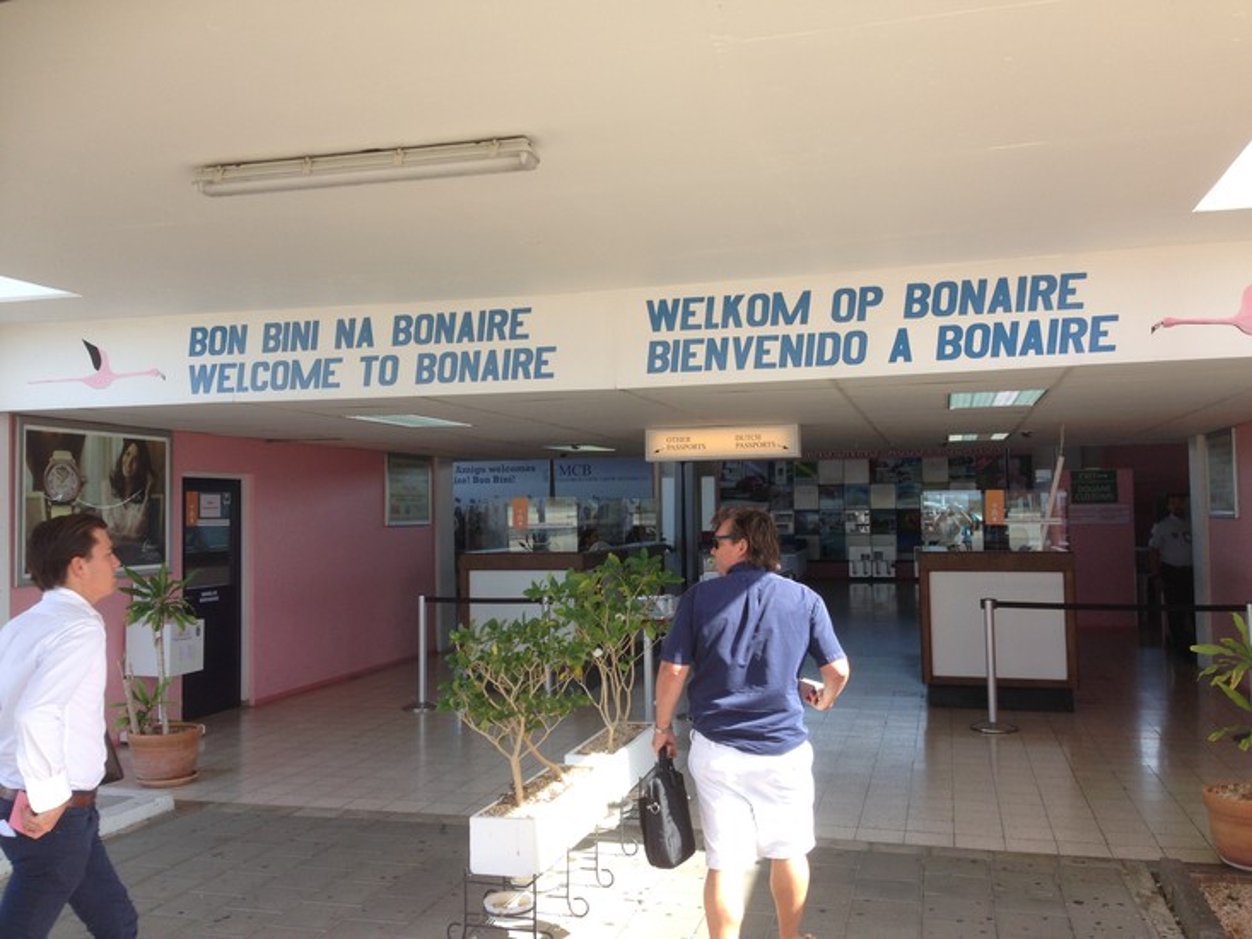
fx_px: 1194
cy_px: 470
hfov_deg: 55.3
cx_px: 626
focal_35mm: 33
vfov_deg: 43.0
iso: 50
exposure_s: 1/268
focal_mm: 4.12
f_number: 2.4
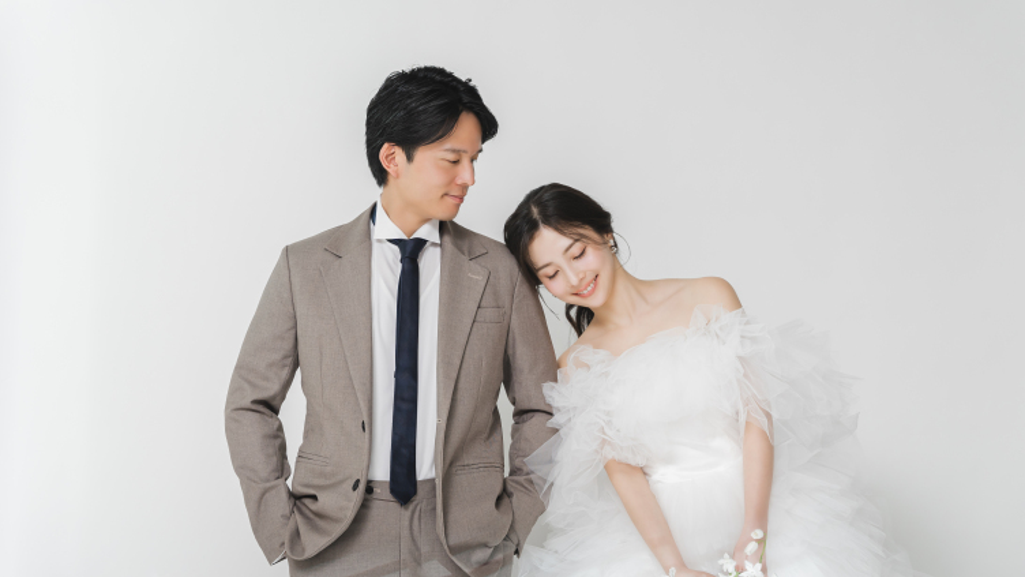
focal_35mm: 78
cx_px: 536
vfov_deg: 15.5
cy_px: 350
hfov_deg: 27.2
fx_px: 2120
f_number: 2.8
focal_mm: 70
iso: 400
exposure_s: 1/80
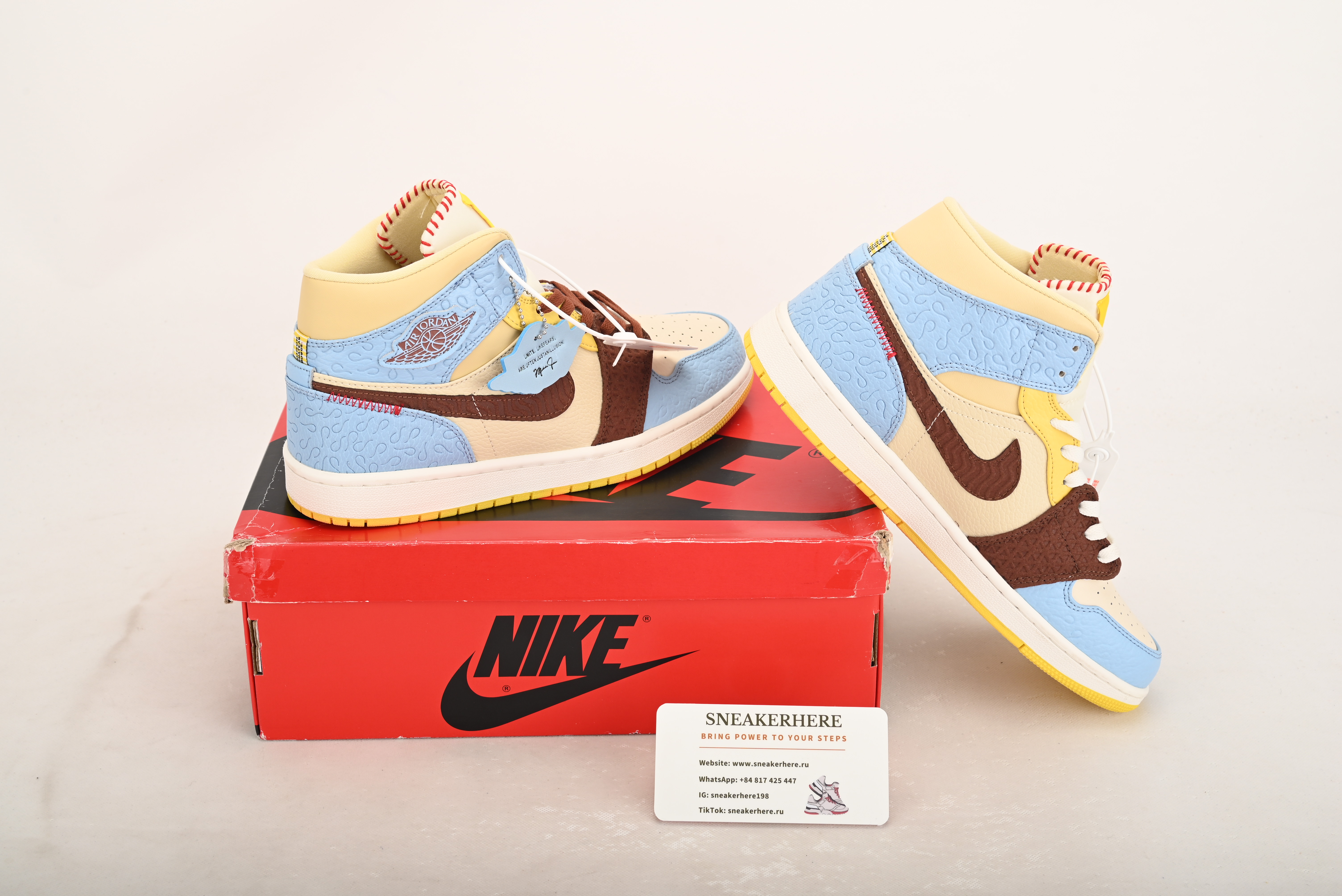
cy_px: 448
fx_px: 1678
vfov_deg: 29.9
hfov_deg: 43.6
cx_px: 671
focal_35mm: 45
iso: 100
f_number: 11
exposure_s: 1/200
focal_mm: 45
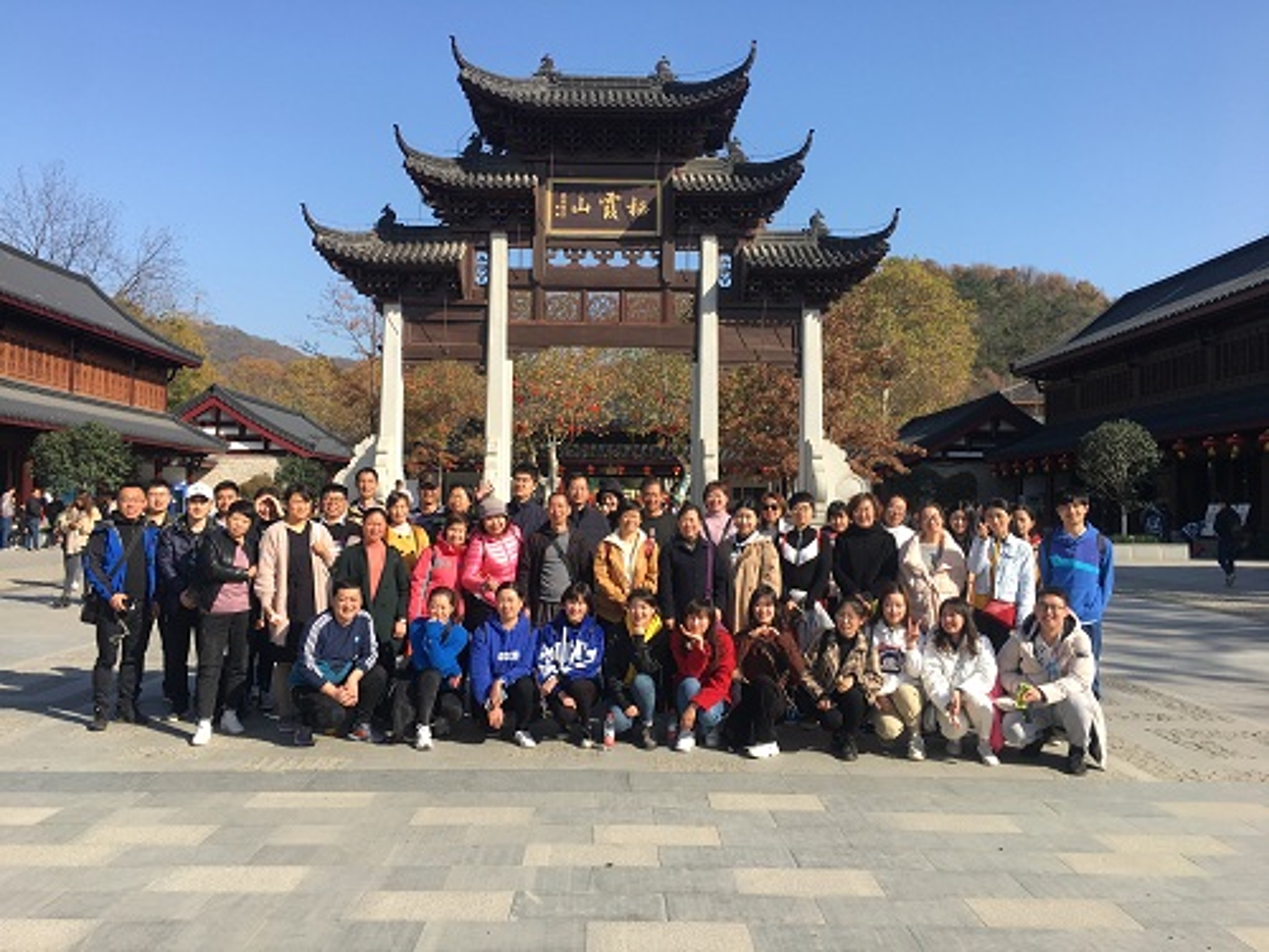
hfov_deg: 61.7
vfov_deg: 48.2
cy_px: 476
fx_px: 1063
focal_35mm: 29
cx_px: 634
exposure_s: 1/1012
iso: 25
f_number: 2.2
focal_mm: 4.15
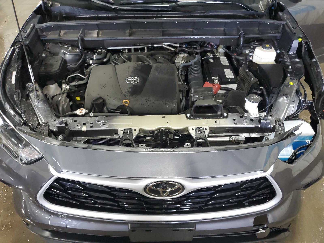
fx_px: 243
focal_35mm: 26
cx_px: 162
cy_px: 122
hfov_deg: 67.3
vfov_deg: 53.1
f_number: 1.5
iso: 327
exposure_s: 1/60.2
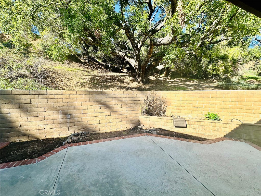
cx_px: 130
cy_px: 98
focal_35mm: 14
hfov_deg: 102.1
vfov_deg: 85.7
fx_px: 106
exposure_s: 1/525
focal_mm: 2.22
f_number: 2.2
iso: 40
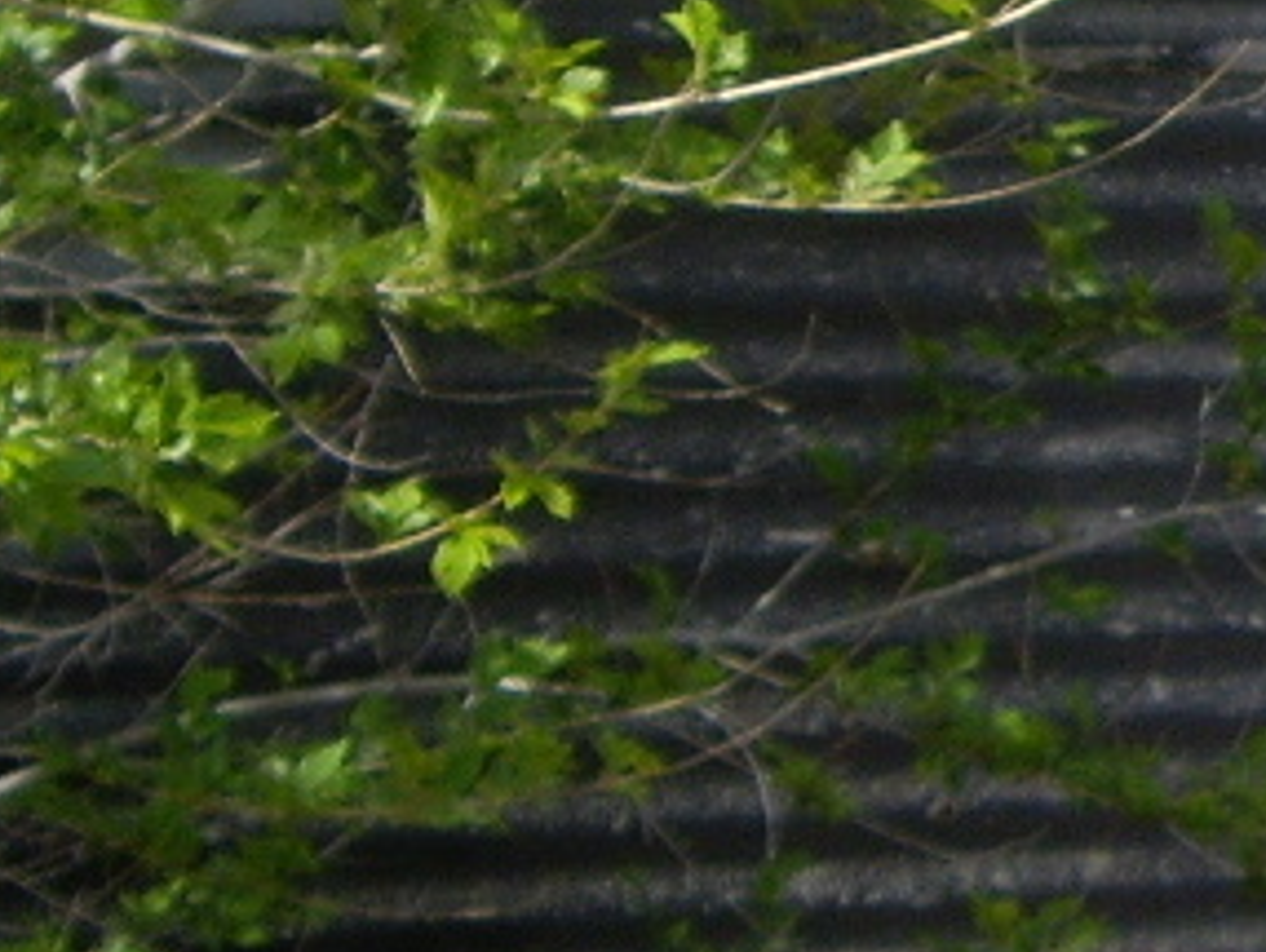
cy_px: 186
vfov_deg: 8.6
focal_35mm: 172
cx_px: 2182
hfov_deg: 10.8
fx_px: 6296
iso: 50
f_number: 4.3
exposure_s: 1/160
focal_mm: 6.2
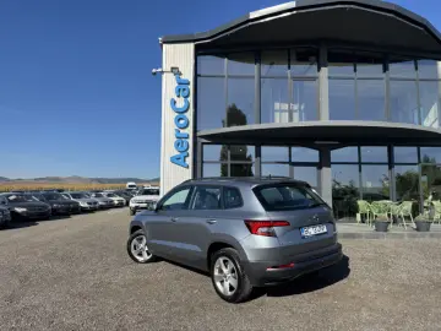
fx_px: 306
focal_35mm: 24
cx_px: 220
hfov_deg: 71.6
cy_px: 166
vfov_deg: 56.8
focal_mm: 6.76
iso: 80
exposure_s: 1/4310
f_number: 1.78
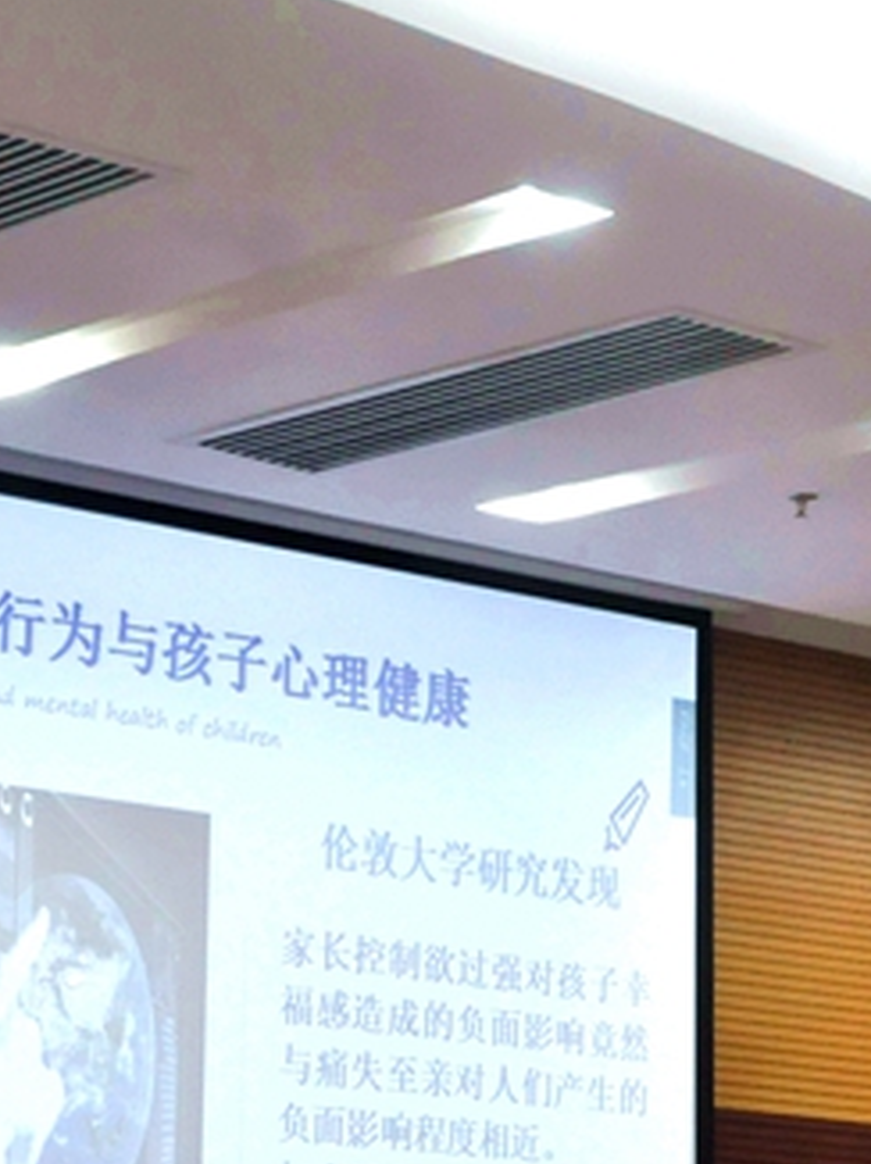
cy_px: 834
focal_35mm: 128
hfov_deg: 11.6
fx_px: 4300
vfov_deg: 15.4
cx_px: 553
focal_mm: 34
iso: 1250
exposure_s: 1/40
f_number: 6.3
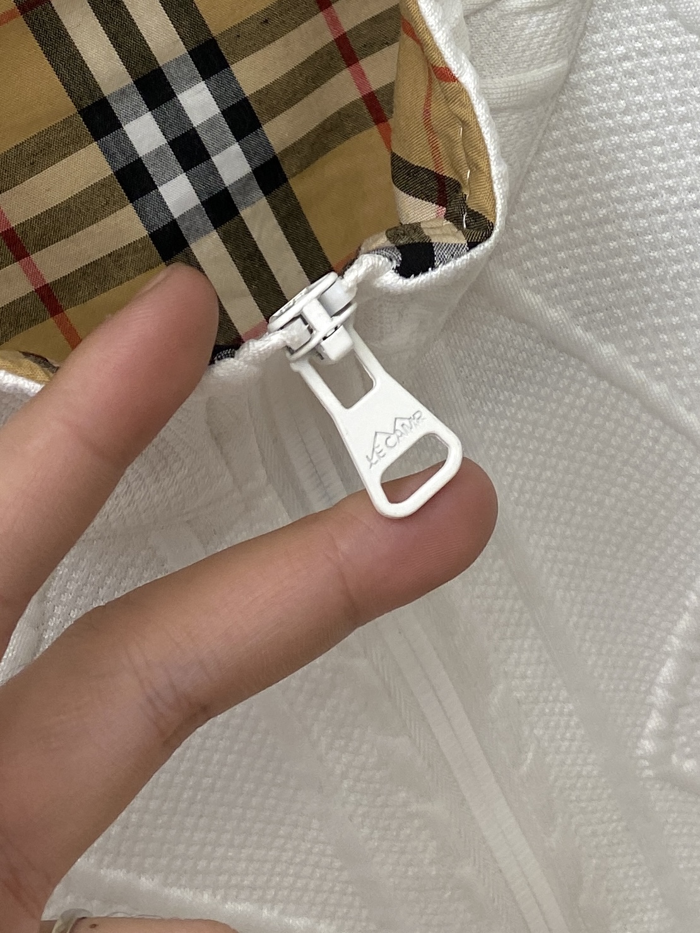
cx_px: 350
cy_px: 466
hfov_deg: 53.1
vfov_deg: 67.3
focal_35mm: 26
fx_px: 701
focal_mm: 4.25
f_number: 1.8
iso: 64
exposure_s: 1/122
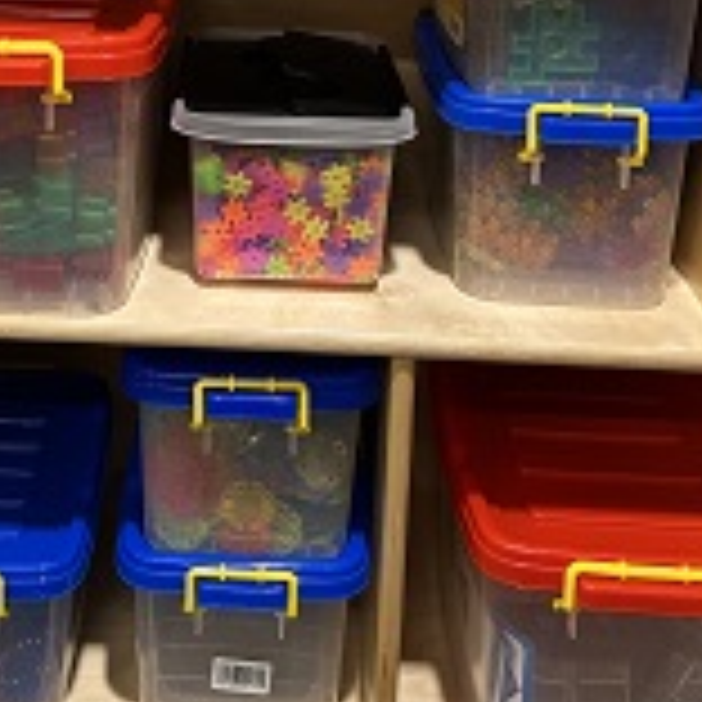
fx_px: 1354
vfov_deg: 27.0
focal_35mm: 59
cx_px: 225
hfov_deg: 28.8
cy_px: -40
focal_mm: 5.7
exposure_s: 1/100
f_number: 1.5
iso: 100
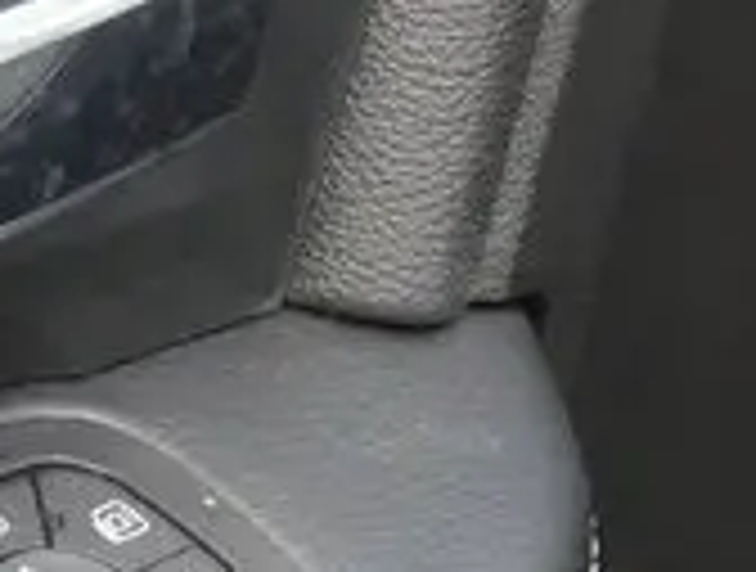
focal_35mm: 152
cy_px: 381
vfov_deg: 9.8
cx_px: -288
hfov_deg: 12.5
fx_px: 3329
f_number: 5
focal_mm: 20
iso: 500
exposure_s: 1/60
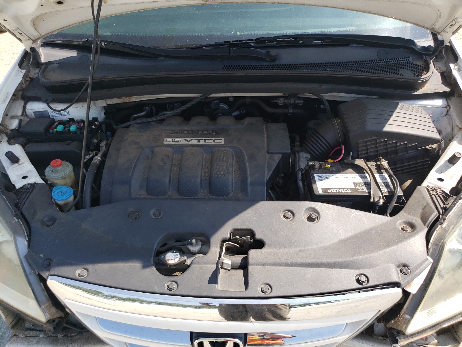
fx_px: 347
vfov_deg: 53.1
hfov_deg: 67.3
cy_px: 174
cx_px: 231
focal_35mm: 26
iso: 50
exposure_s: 1/1111
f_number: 1.5
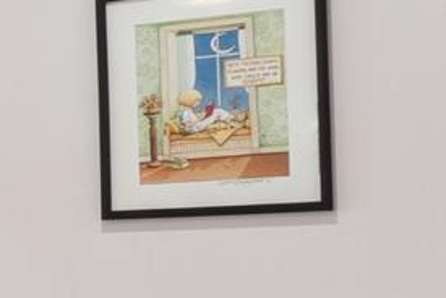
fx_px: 1476
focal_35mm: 119
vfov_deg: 11.1
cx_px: -881
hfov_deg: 11.1
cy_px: 461
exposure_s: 1/50
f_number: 8
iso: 640
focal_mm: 16
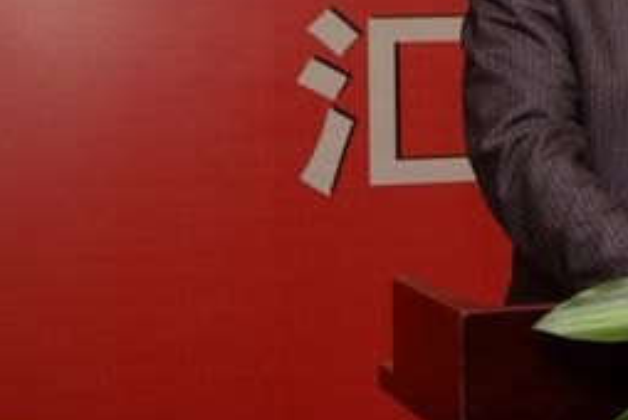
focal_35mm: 125
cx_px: 739
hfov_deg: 15.8
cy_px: -47
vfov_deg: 10.8
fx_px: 2183
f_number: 5
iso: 400
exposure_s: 1/60
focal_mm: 35
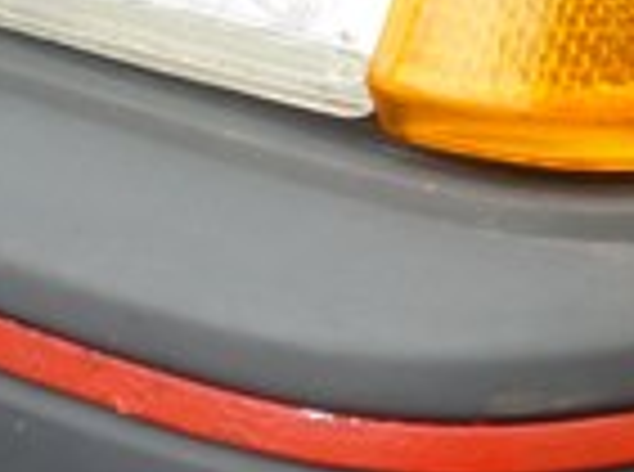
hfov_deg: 14.0
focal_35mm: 132
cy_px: -18
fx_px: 2411
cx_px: 980
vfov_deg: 11.1
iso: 80
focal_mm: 5.2
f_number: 3.3
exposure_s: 1/60
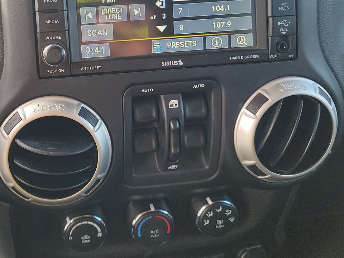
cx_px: 81
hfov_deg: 45.0
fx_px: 398
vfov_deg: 34.8
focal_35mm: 40
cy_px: 52
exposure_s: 1/59
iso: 67
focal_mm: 6.7
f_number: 1.8
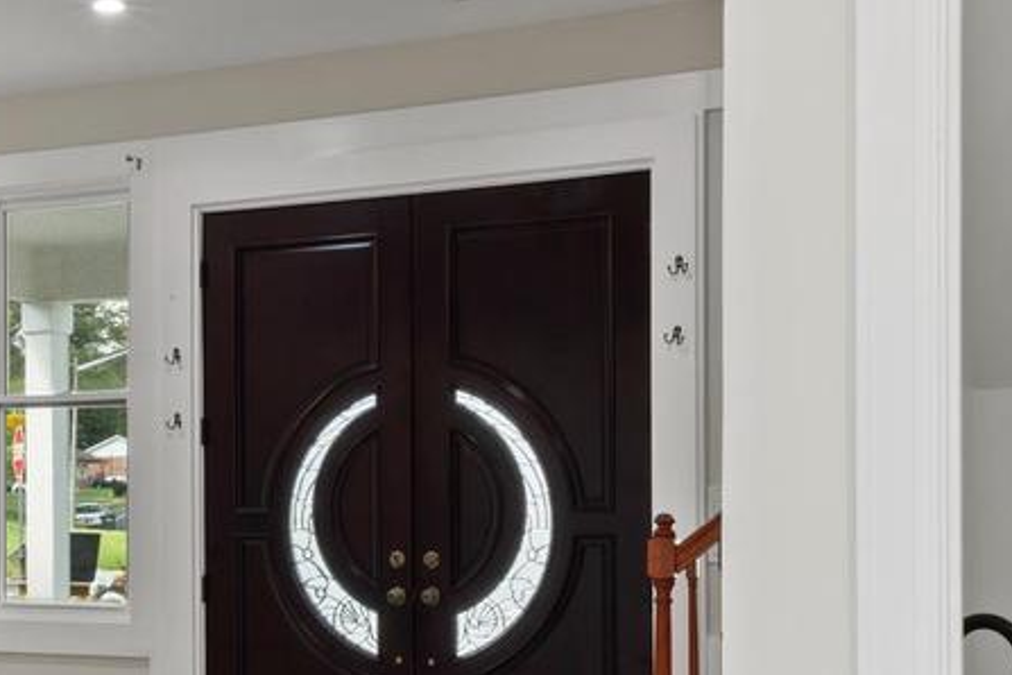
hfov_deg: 33.8
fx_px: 1630
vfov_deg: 23.0
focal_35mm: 58
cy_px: 541
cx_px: 260
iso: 250
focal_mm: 12
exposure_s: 1/2
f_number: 11
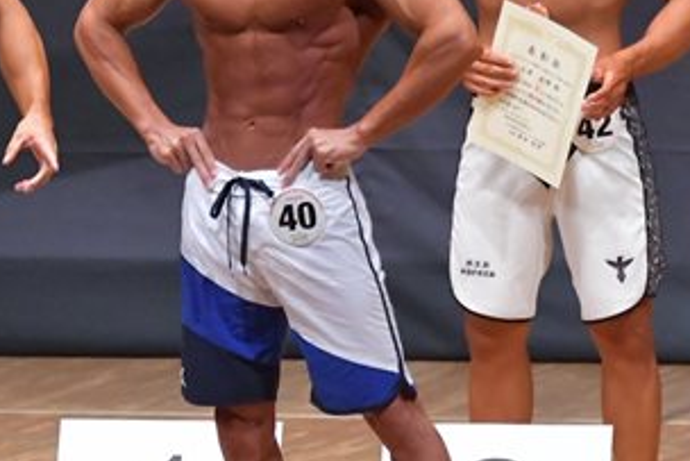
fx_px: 12444
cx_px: 8
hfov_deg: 3.2
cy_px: 193
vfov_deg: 2.1
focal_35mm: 649
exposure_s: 1/400
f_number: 5.6
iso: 8000
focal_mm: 170
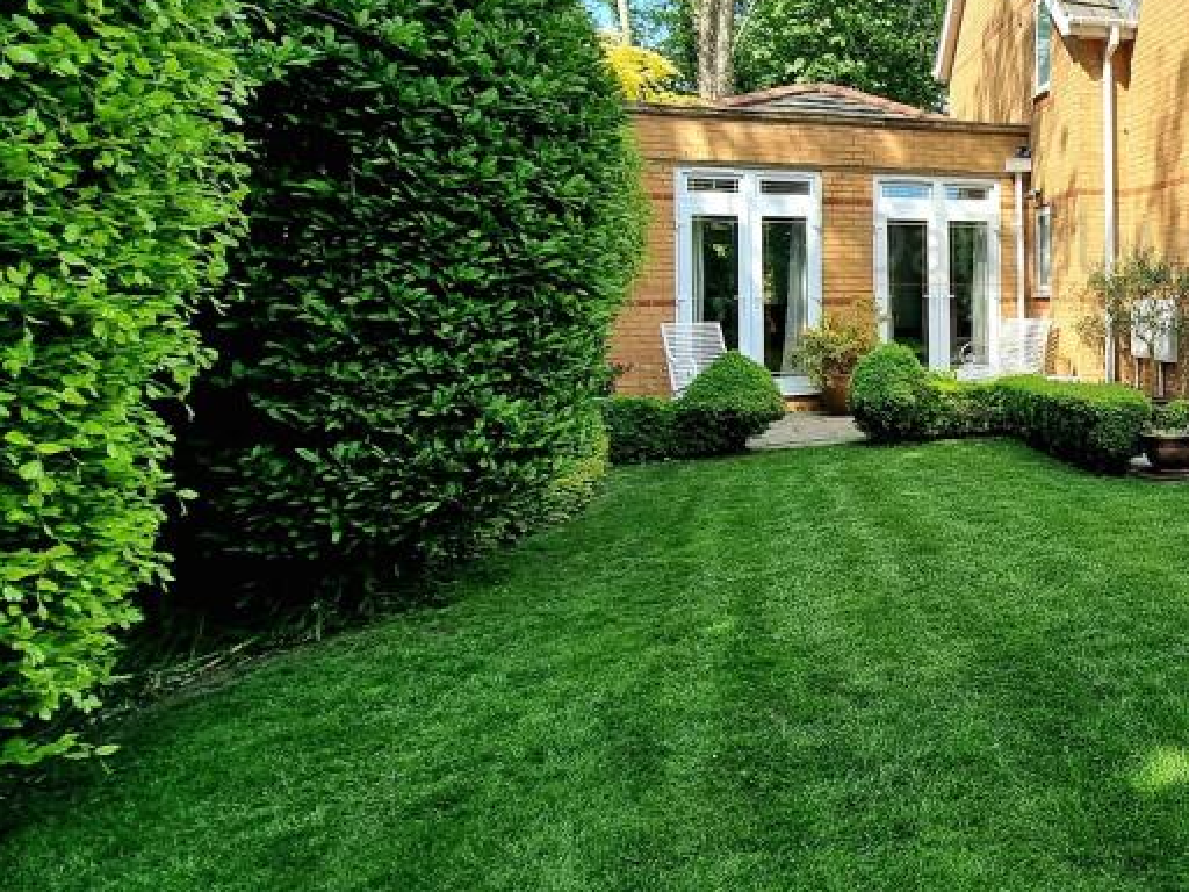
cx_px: 1143
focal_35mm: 26
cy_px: 262
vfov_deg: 51.5
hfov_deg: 55.0
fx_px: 893
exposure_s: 1/1000
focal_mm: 2.2
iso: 50
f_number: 2.2
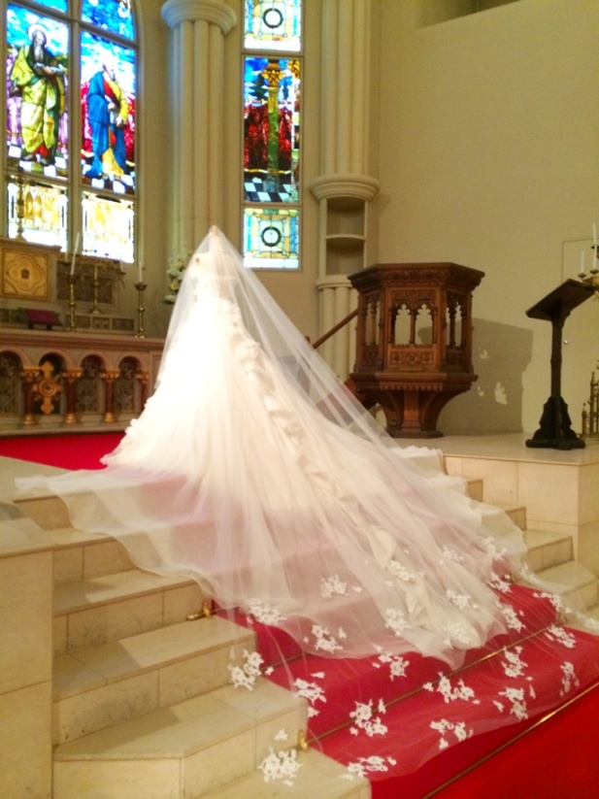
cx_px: 300
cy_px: 400
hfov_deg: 46.8
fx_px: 692
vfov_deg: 60.0
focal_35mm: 30
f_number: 2.2
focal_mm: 4.12
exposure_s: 1/20
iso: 320
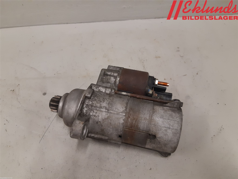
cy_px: 90
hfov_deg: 67.3
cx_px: 119
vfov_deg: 53.1
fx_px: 179
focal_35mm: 26
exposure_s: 1/50
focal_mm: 3.93
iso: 160
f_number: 1.7
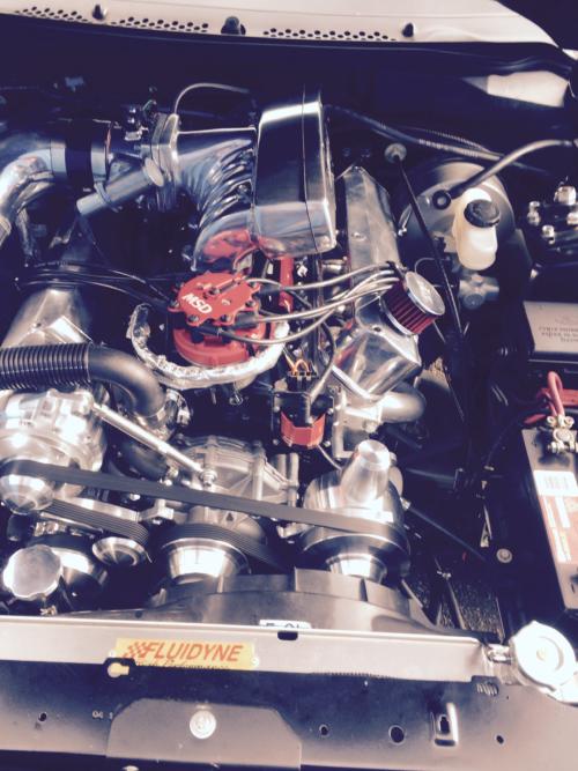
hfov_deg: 48.2
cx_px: 289
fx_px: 646
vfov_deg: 61.7
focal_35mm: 29
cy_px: 386
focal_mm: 4.15
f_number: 2.2
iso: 50
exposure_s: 1/120
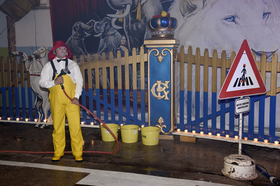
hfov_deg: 48.5
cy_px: 93
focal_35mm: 40
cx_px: 140
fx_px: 311
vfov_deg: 33.4
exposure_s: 1/125
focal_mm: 40
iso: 800
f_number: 6.3
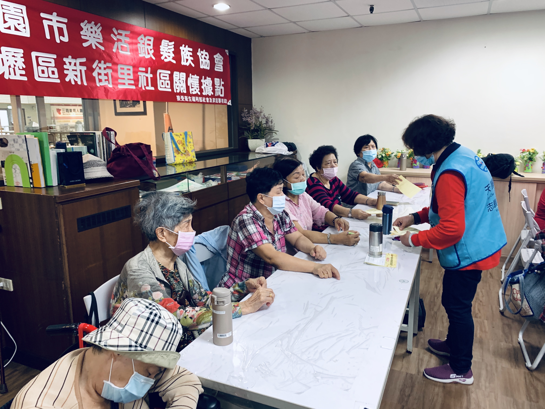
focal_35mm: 26
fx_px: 409
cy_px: 204
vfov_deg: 53.1
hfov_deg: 67.3
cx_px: 272
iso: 160
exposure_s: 1/60
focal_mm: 4.25
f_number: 1.8
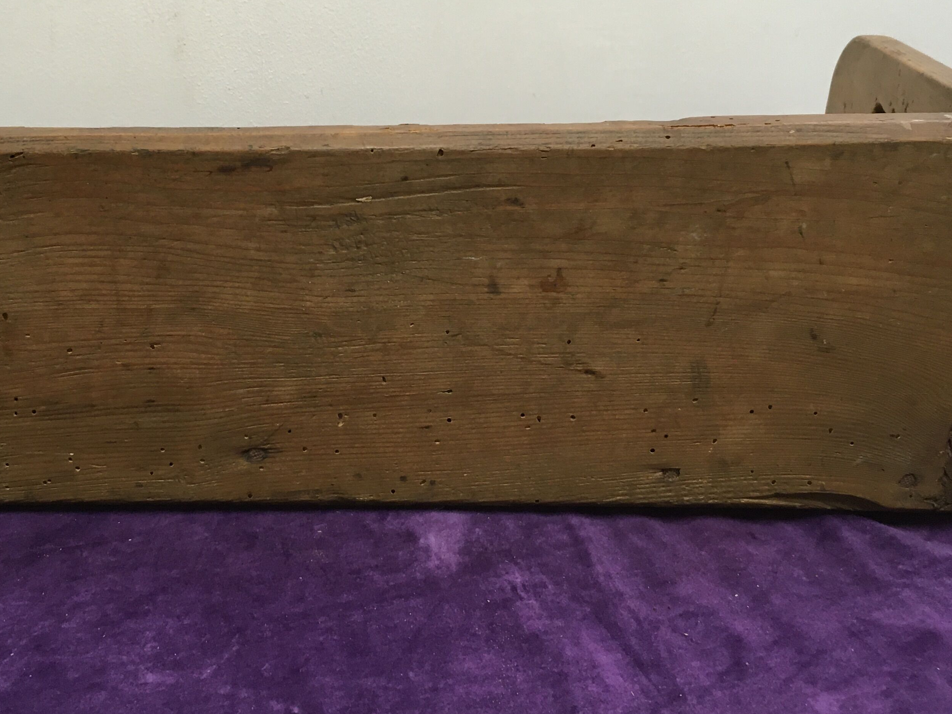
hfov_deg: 40.2
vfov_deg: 30.6
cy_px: 232
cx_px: 370
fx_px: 1293
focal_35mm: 47
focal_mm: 4.15
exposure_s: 1/33
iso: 100
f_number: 2.2
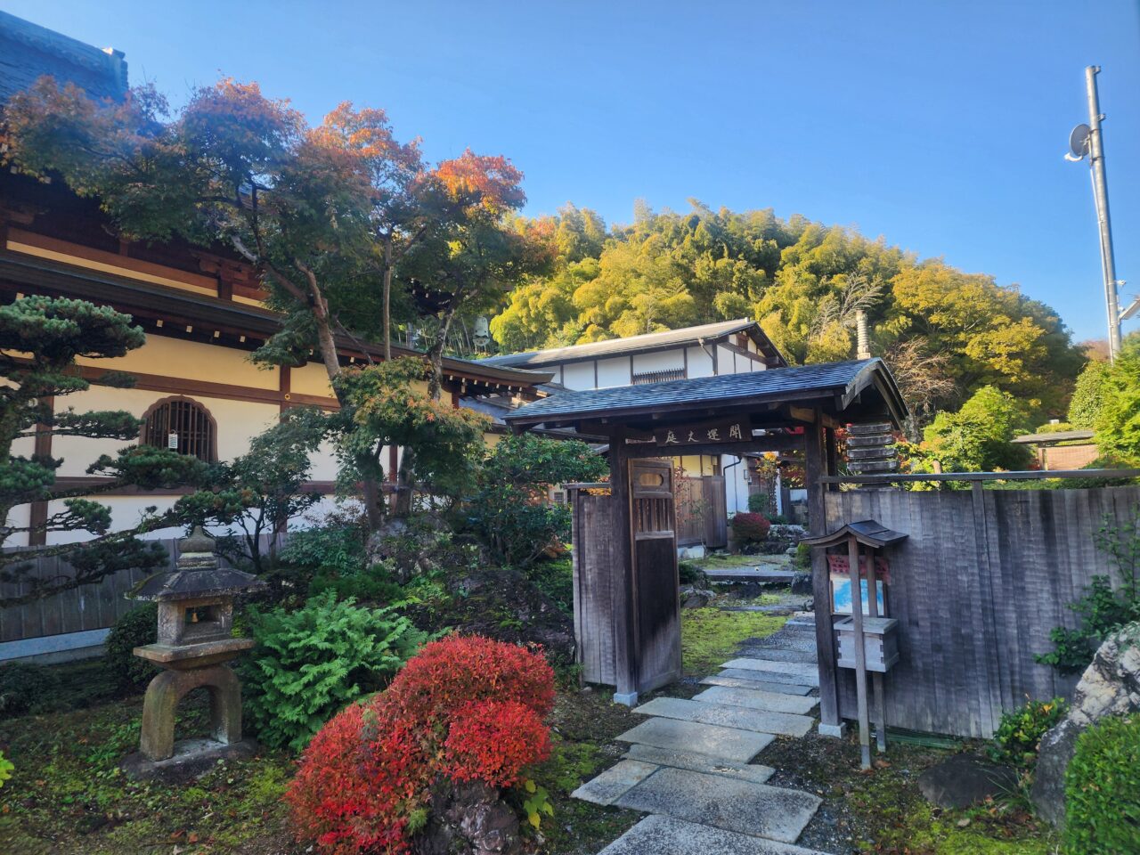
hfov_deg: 73.9
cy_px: 428
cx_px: 570
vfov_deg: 58.9
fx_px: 757
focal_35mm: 23
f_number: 1.8
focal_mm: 6.4
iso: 12
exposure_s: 1/199
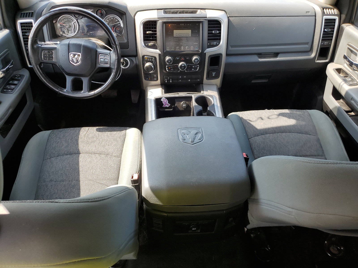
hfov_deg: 67.3
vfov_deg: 53.1
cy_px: 134
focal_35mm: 26
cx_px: 179
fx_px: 269
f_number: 1.5
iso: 50
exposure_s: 1/333
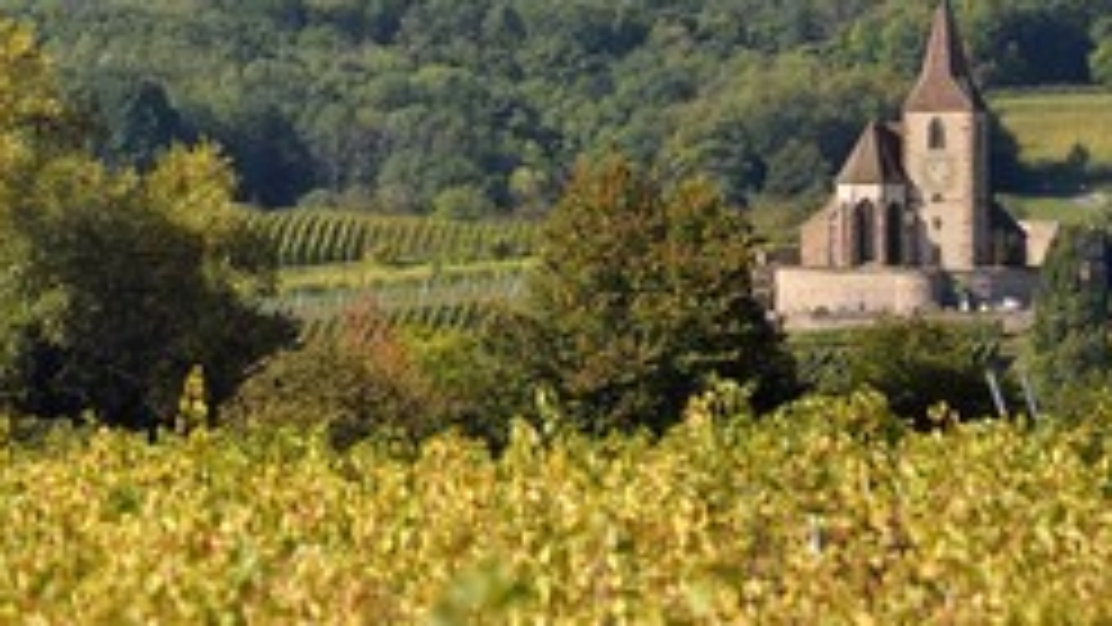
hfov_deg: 6.1
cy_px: 45
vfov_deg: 3.4
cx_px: 441
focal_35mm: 356
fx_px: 10498
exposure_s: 1/320
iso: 200
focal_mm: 200
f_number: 9
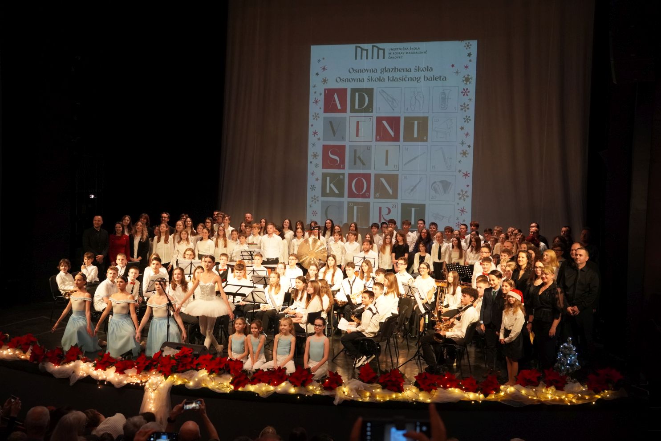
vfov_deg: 28.6
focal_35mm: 47
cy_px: 220
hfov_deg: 41.8
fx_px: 865
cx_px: 330
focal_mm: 31.4
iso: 1600
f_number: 3.5
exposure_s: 1/100
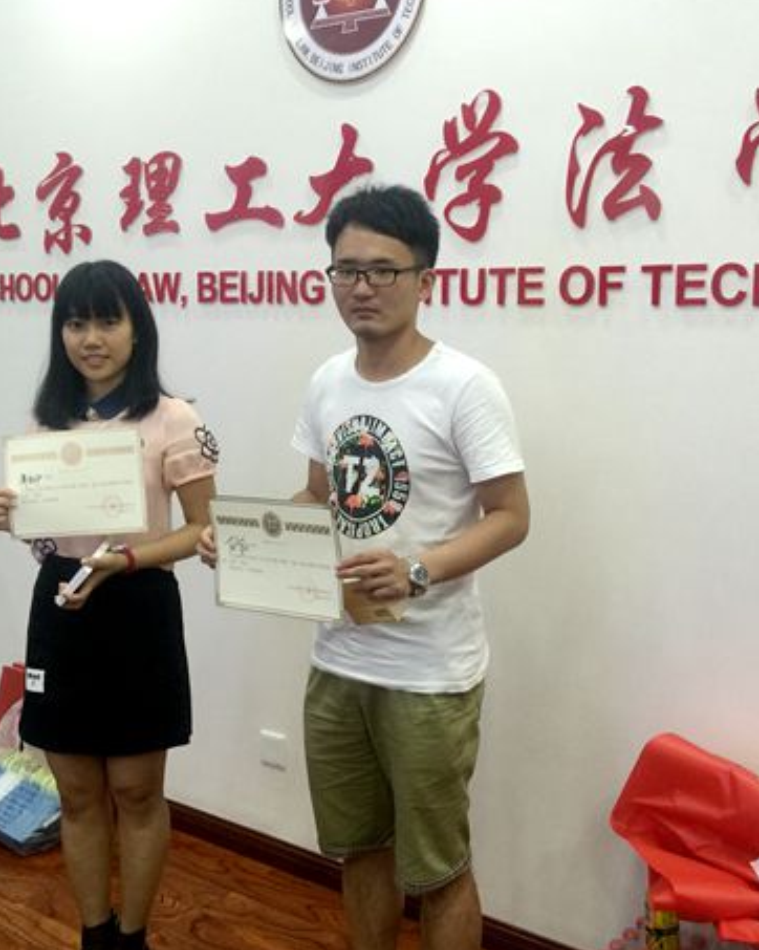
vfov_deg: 45.8
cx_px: 361
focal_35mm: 40
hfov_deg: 37.3
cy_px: 455
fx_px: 1124
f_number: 2.2
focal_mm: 4.15
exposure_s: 1/33
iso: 64
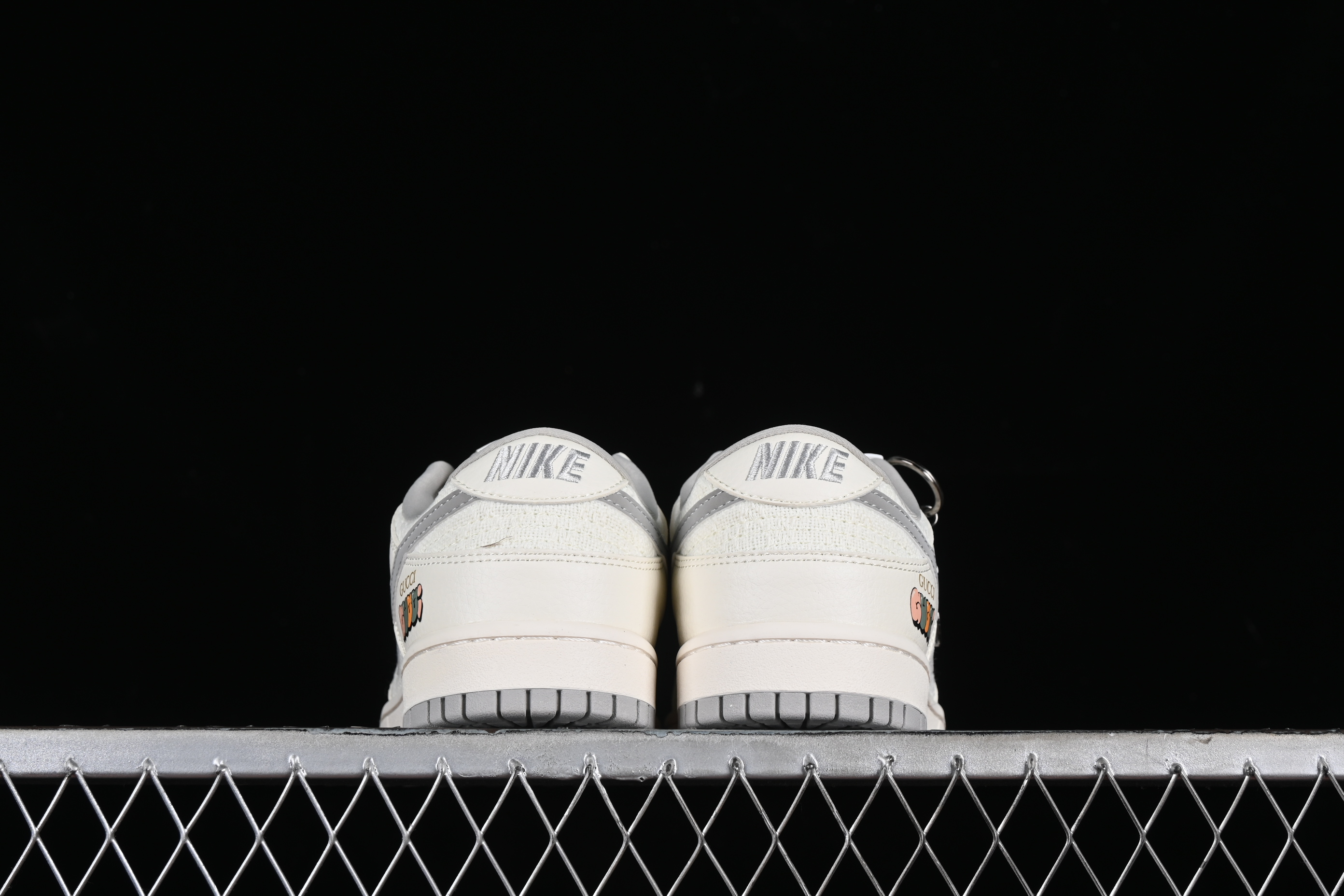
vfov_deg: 18.2
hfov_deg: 27.0
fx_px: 2800
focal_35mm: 75
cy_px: 448
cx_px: 672
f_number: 8
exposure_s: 1/80
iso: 160
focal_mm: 50
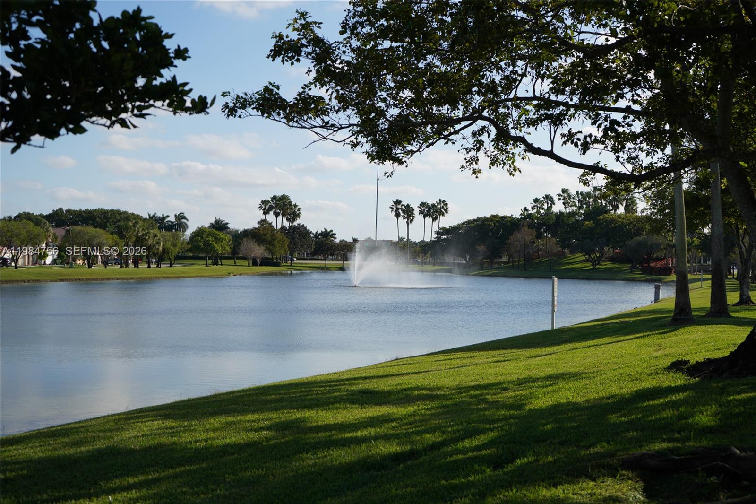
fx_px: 945
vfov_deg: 29.9
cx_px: 378
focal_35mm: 45
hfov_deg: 43.6
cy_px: 252
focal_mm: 45
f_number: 5.6
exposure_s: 1/800
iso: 100
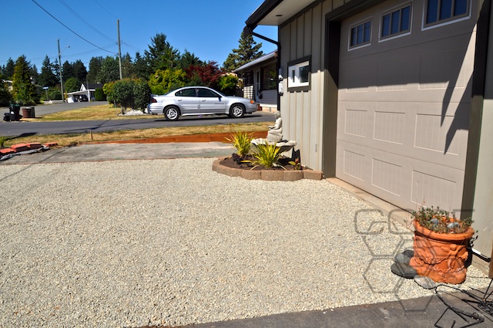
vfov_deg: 47.8
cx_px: 246
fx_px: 369
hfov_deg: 67.4
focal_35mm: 27
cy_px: 164
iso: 200
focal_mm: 18
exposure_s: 1/400
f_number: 10
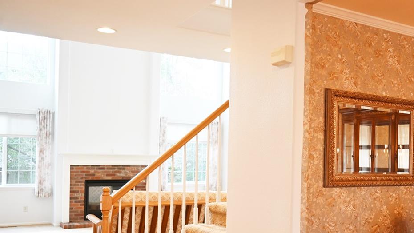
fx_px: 494
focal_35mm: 45
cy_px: 152
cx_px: 328
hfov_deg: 43.5
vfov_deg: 26.4
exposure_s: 1/125
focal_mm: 25
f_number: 4
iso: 1100
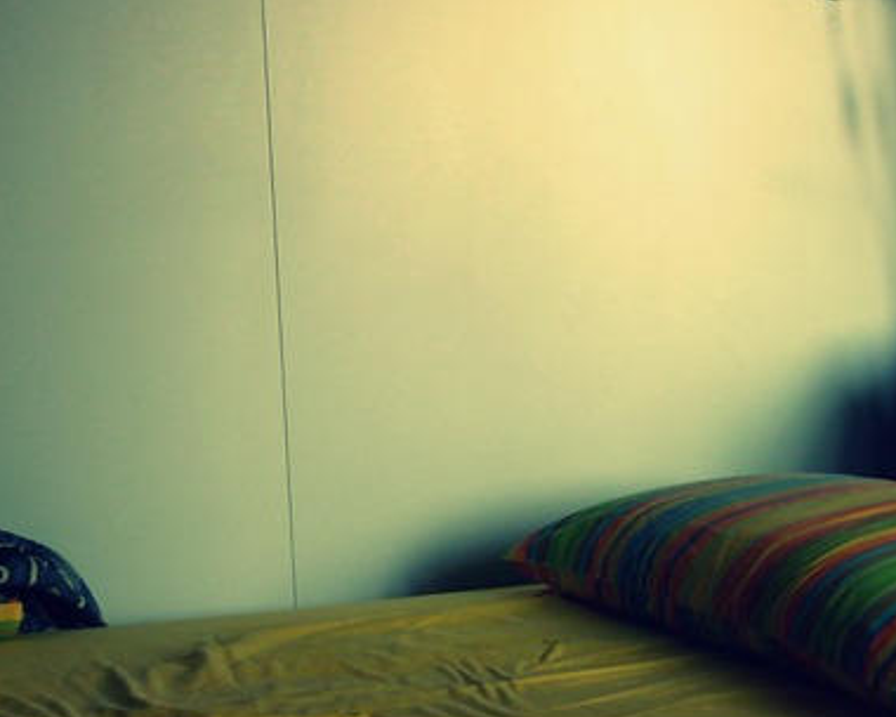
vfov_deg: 19.7
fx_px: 2068
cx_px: 259
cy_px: 399
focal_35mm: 78
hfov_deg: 24.3
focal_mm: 6.3
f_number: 2.9
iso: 79
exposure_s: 1/35.9
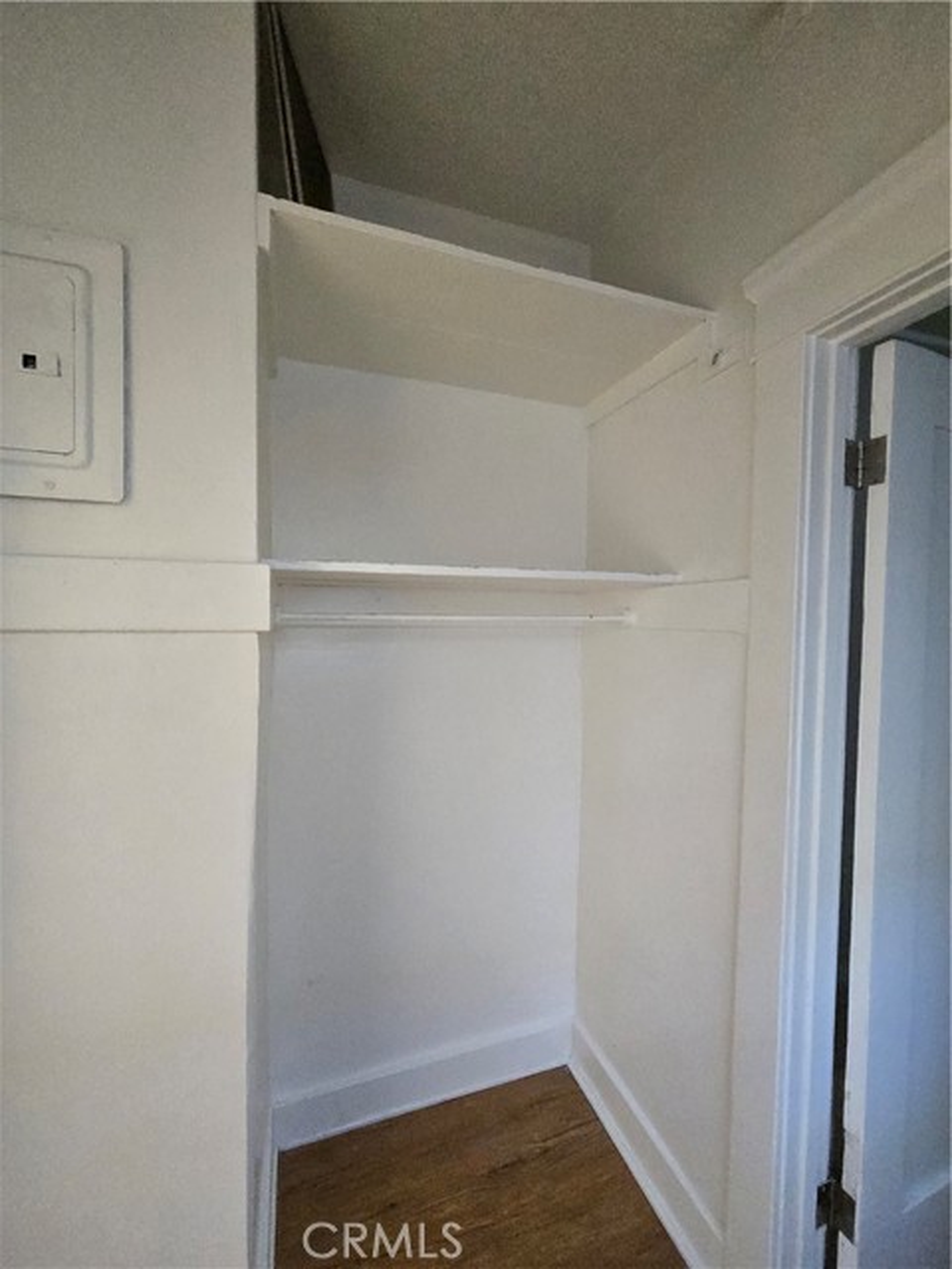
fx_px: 477
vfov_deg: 106.2
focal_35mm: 13
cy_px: 634
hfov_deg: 89.9
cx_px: 476
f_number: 2.2
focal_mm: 2.2
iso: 800
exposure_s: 1/60
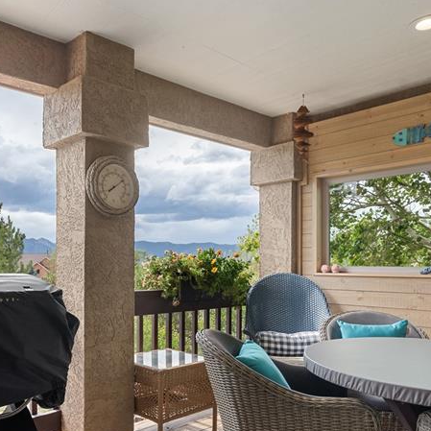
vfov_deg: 52.1
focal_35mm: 31
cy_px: 264
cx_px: 172
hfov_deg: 52.2
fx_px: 437
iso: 200
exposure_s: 1/20
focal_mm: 16
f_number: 8
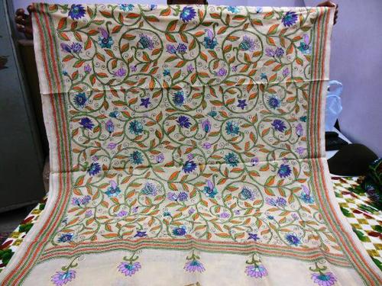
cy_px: 143
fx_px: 276
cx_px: 191
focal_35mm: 25
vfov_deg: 54.9
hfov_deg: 69.4
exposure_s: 1/20
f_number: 3.2
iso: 400
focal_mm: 4.5
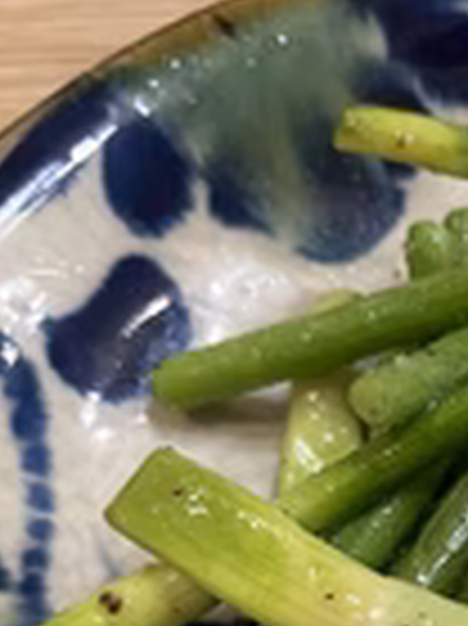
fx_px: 1354
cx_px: 585
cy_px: 649
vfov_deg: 24.6
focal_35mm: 75
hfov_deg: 18.4
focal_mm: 5.1
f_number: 1.6
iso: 250
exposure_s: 1/50
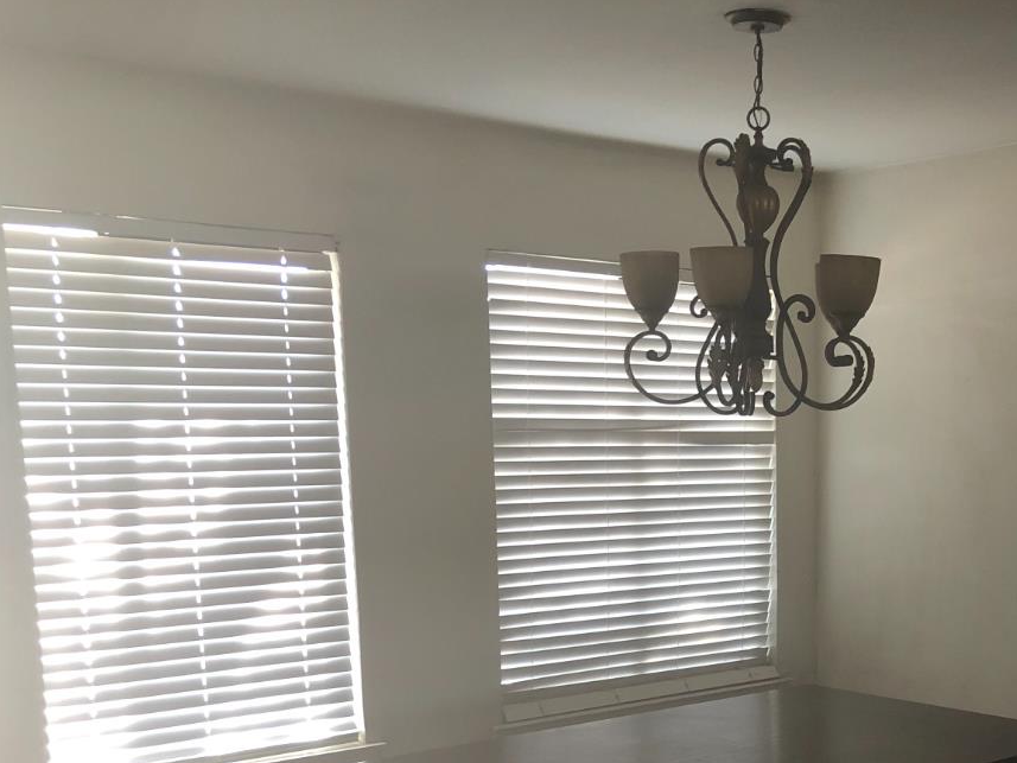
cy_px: 663
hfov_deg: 37.2
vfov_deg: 28.7
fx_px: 1440
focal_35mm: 49
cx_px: 847
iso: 40
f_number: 1.8
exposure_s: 1/17
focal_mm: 3.99
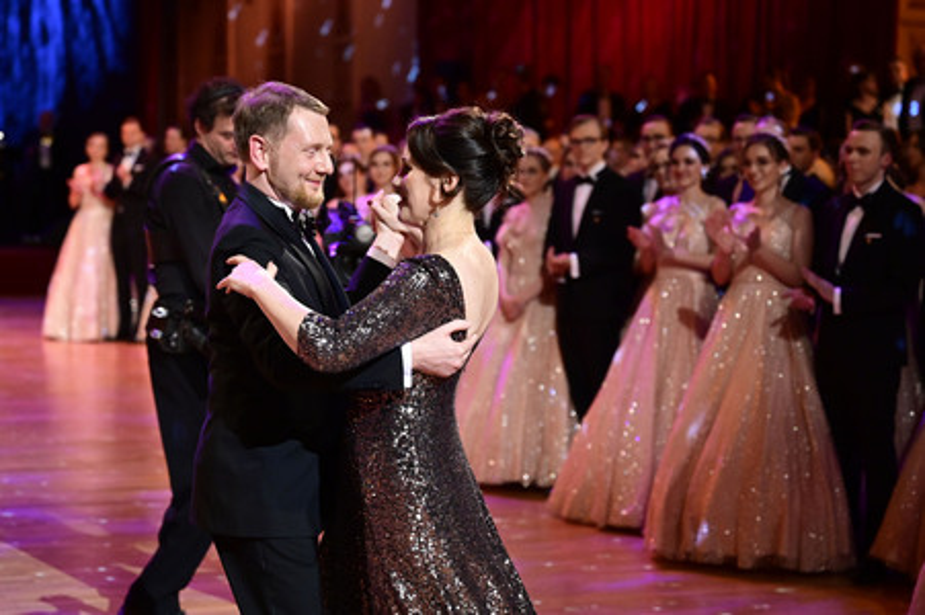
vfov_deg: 19.4
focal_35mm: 70
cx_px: 462
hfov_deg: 28.9
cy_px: 308
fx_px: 1797
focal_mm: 70
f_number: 3.2
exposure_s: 1/400
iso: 5000
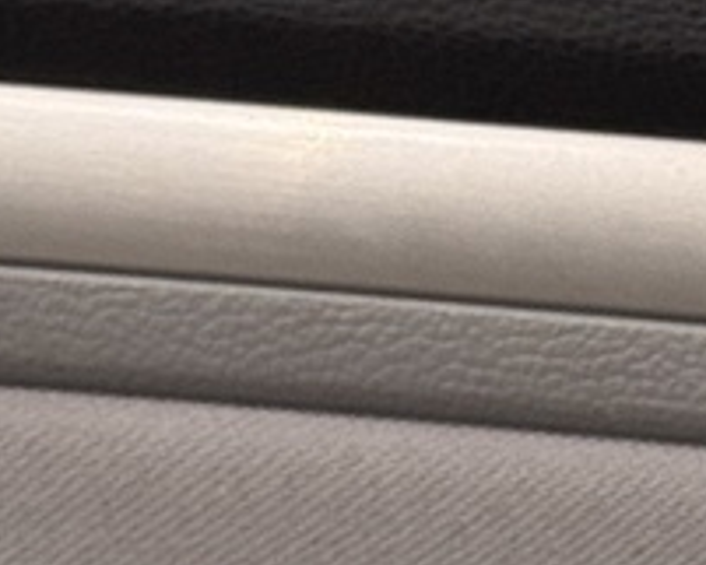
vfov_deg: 4.6
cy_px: 484
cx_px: 2497
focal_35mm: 335
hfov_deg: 5.3
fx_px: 7003
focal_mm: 6.76
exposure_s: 1/50
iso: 80
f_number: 1.78
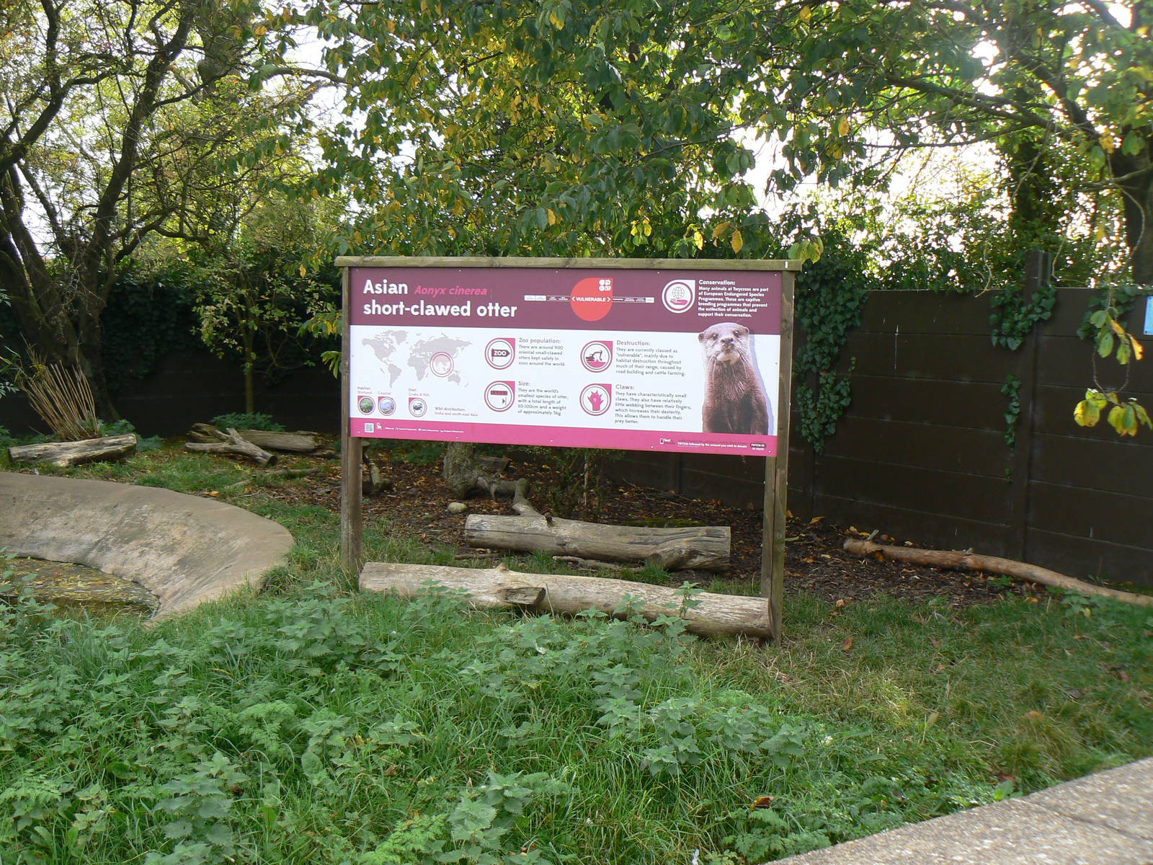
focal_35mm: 36
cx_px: 576
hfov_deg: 51.4
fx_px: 1199
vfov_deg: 39.7
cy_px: 432
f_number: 4.5
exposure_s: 1/125
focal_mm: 6
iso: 80
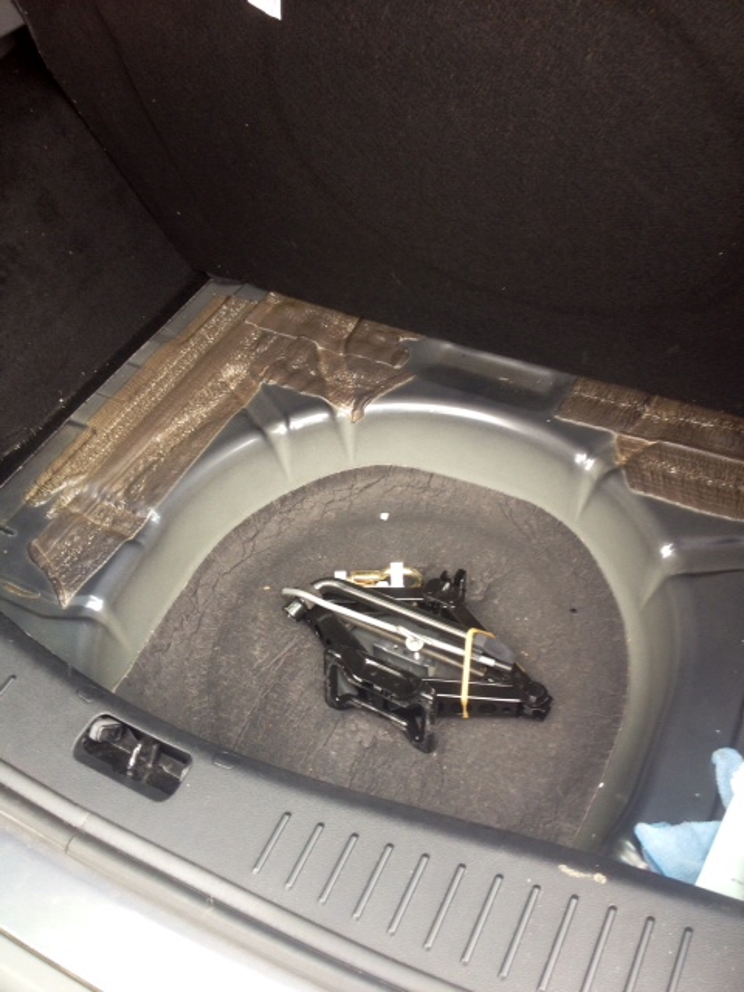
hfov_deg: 40.7
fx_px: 1003
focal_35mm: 35
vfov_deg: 52.6
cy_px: 496
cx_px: 372
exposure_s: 1/24
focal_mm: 4.28
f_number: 2.4
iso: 50
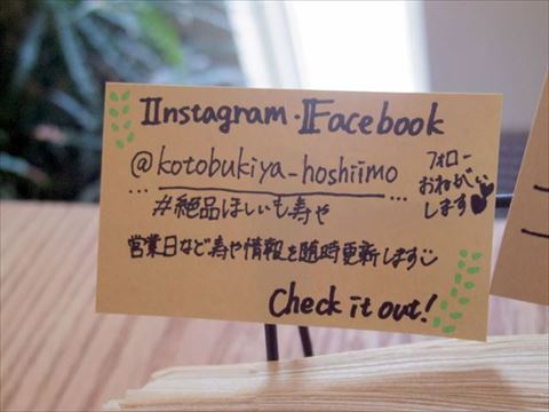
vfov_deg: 30.9
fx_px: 745
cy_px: 206
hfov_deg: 40.4
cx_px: 274
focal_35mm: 47
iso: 1000
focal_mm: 8.5
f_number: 1.9
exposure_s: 1/60
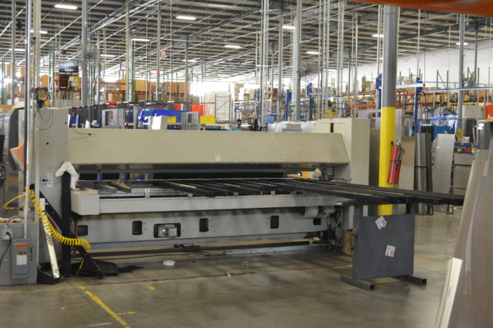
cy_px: 164
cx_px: 246
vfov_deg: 25.8
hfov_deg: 37.9
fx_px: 719
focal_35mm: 52
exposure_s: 1/20
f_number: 5
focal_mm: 35
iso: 1600
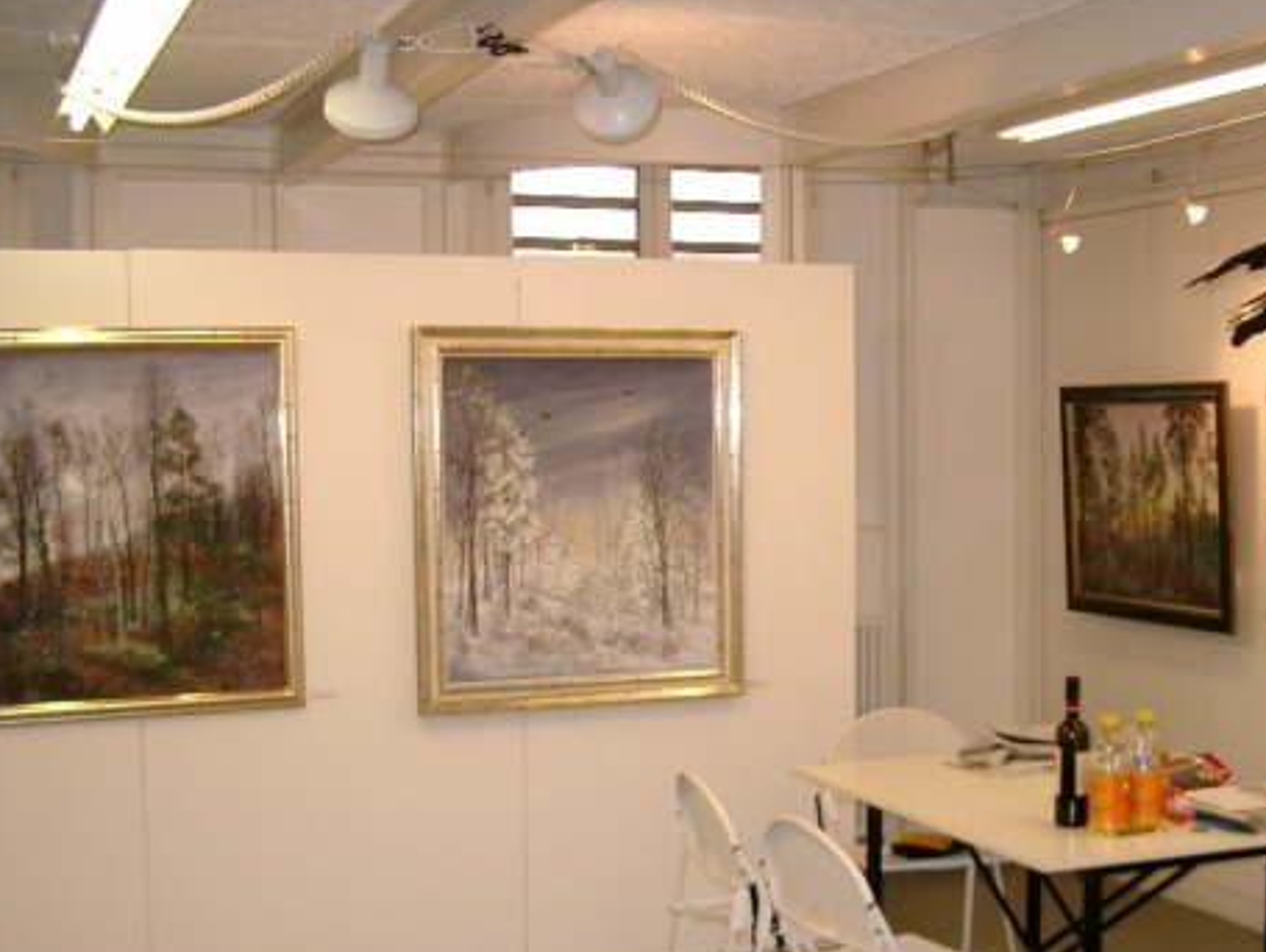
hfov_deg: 36.6
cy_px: 587
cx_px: 774
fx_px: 1903
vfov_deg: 28.0
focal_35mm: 52
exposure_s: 1/125
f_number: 2.6
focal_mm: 7.6
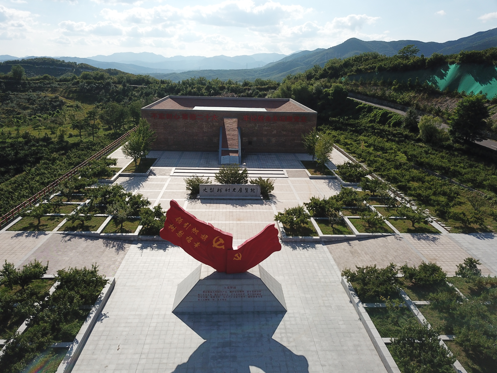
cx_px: 248
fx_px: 373
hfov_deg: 67.3
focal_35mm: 26
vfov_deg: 53.1
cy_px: 186
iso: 100
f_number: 2.2
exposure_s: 1/2053
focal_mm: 4.73
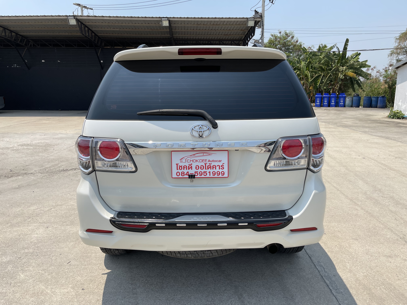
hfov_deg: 67.3
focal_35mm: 26
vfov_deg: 53.1
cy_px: 152
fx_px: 306
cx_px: 204
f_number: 1.6
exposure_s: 1/4525
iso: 32
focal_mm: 5.1
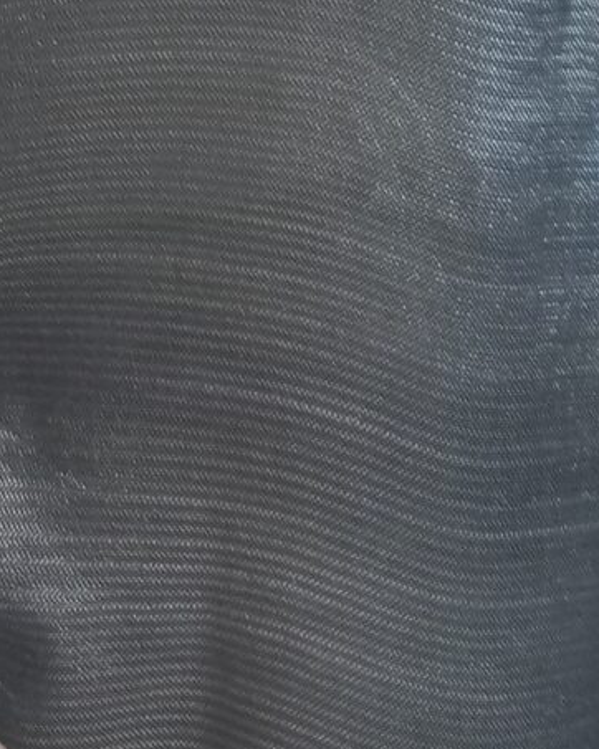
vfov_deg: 12.6
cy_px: -642
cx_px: 20
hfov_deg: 11.1
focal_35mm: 138
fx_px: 3060
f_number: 1.8
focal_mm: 4.6
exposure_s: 1/33.3
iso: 400
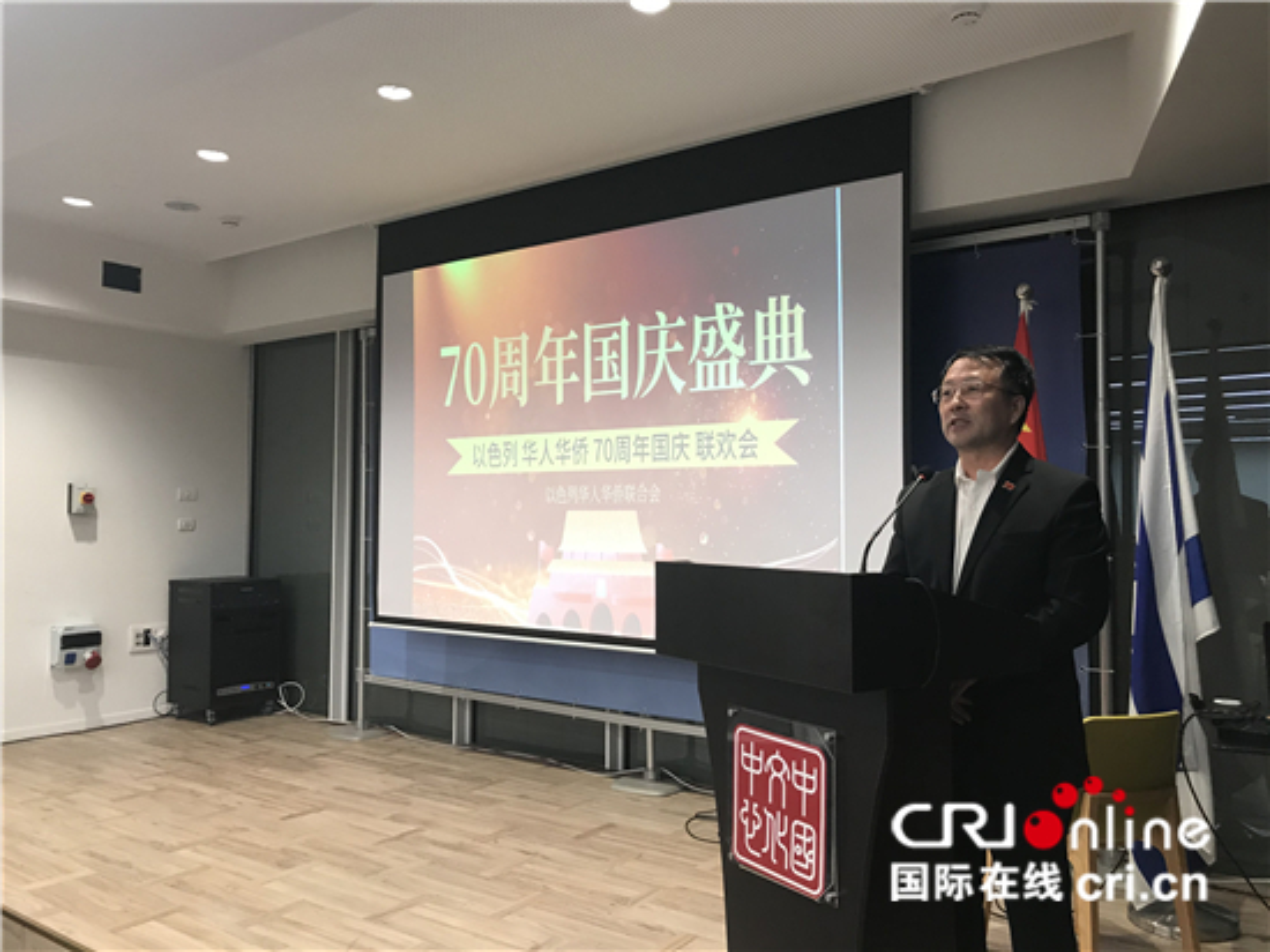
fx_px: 1027
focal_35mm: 28
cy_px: 476
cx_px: 635
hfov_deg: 63.5
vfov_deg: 49.7
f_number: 1.8
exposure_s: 1/25
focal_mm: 3.99
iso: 40
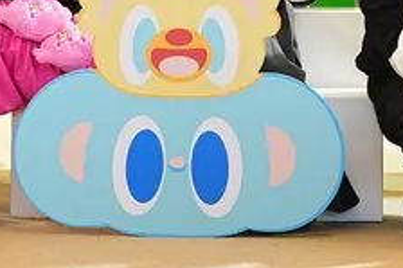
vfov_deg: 9.7
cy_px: -155
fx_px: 1521
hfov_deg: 15.1
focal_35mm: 136
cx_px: 193
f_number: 4
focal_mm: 39
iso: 640
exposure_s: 1/160
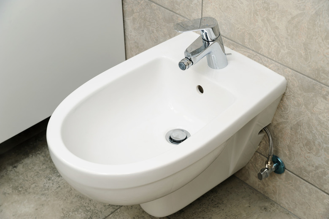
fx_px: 639
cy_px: 110
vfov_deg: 19.4
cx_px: 164
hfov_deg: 28.9
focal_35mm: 70
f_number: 7.1
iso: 500
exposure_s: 1/160
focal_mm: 70
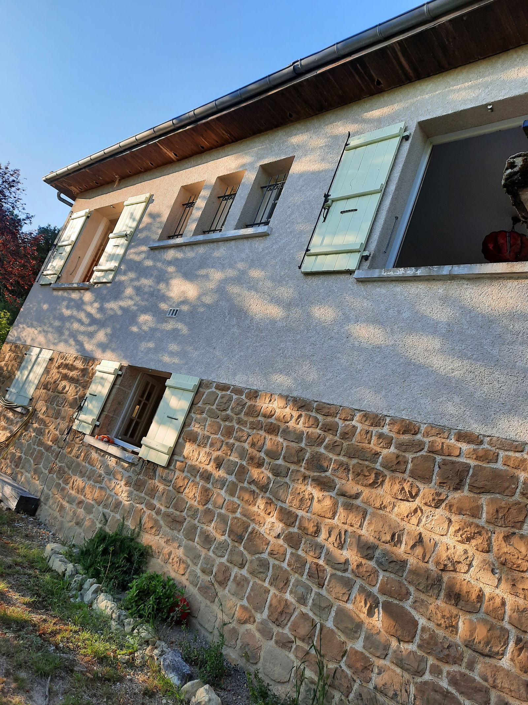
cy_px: 352
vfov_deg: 69.4
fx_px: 508
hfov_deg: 54.9
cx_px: 264
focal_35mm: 25
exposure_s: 1/220
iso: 32
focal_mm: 4.6
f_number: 2
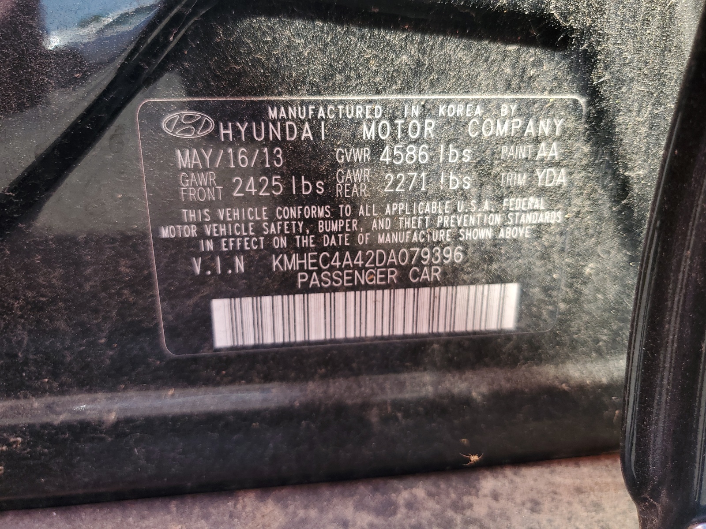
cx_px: 353
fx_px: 530
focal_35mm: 26
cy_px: 264
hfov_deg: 67.3
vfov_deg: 53.1
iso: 50
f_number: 1.5
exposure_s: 1/333
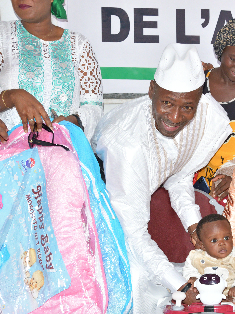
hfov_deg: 26.9
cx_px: 221
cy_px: 157
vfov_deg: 36.8
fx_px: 471
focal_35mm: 52
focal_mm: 24
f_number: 5.6
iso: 1250
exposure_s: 1/30
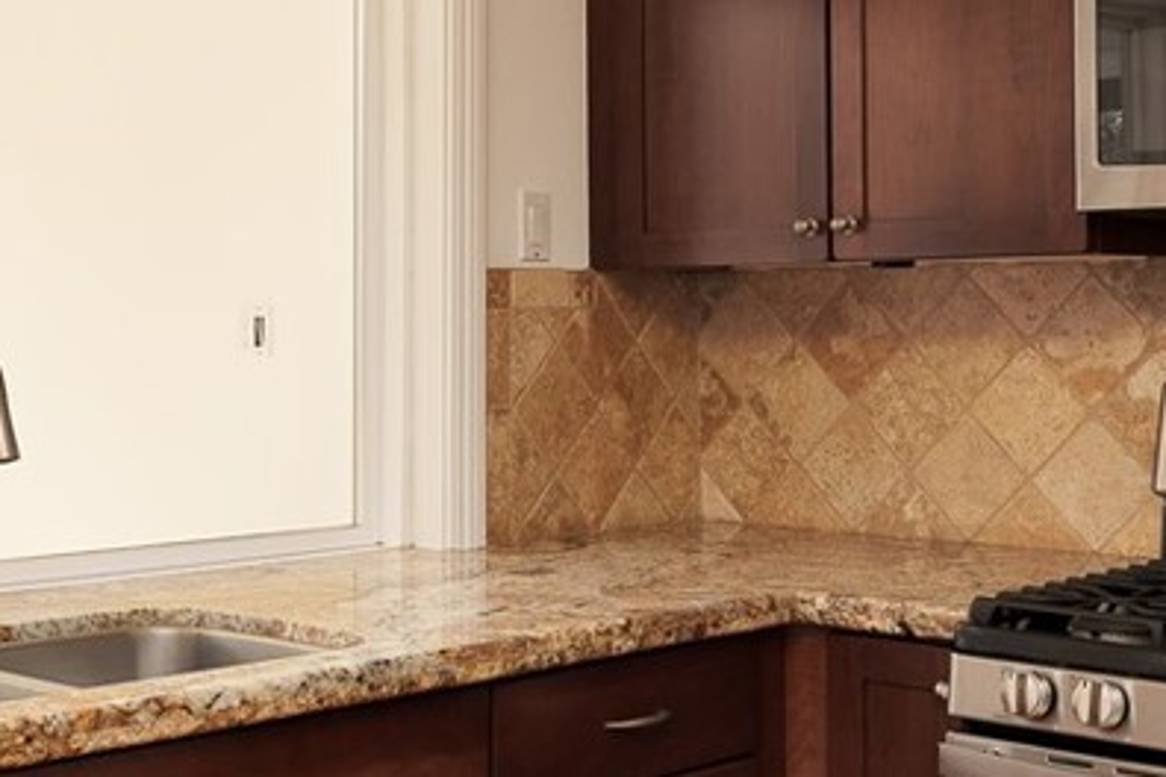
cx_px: 418
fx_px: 2008
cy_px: 285
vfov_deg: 21.9
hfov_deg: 32.2
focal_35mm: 62
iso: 400
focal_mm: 24
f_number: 11
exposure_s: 1/60
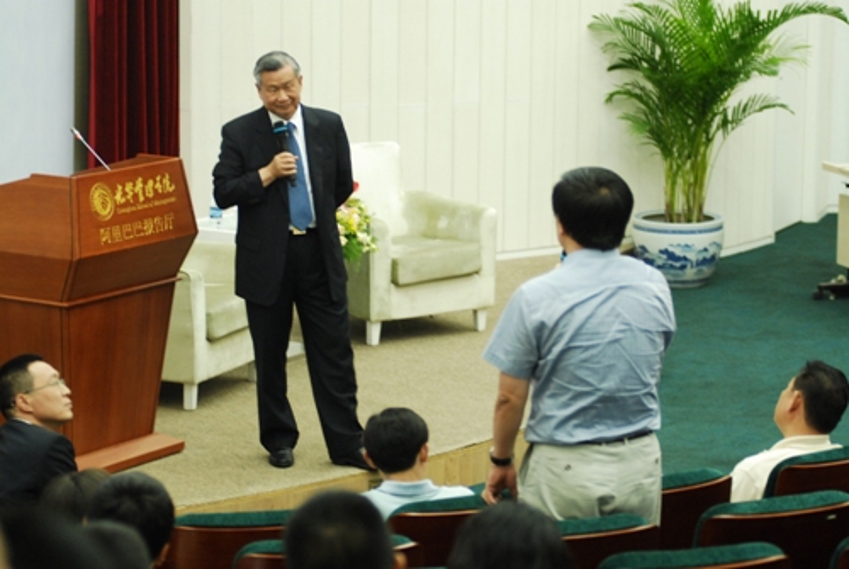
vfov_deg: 11.5
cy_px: 284
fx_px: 2834
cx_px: 424
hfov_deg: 17.0
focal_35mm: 120
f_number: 2.8
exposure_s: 1/40
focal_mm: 80
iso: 800
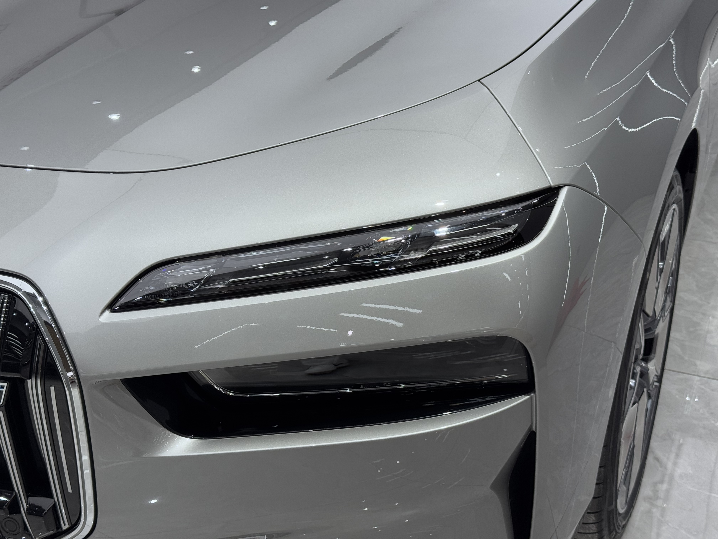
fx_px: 996
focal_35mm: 48
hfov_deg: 39.7
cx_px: 359
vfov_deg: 30.3
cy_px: 270
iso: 64
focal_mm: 6.76
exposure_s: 1/294
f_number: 1.78
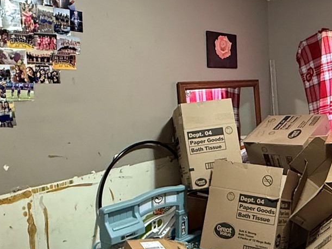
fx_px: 422
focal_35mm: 44
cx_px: 248
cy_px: 133
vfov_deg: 32.9
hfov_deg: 41.7
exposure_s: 1/60
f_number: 2.2
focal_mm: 2.22
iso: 640
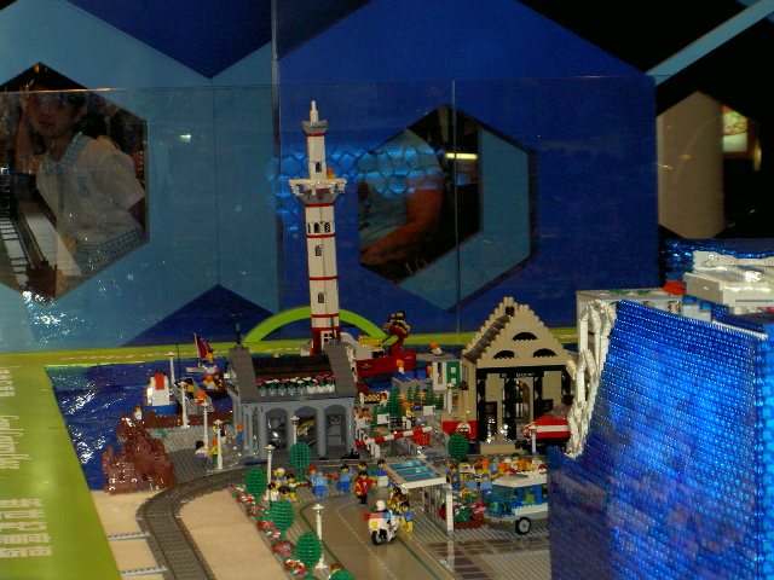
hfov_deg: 16.8
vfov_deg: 12.7
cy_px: 290
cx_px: 387
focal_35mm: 117
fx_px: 2616
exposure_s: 1/100
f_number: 4.9
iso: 200
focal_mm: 24
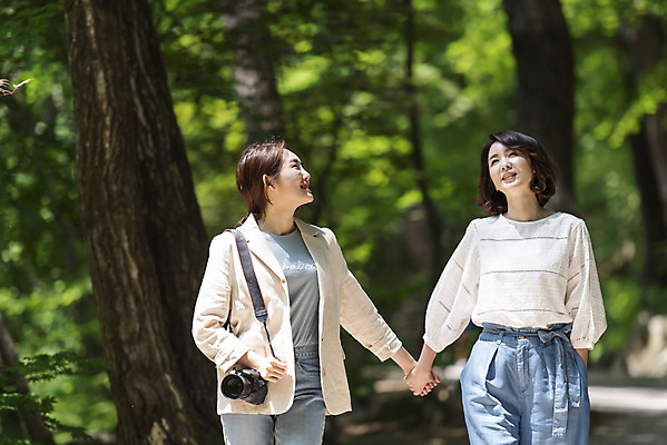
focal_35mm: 185
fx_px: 3429
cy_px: 222
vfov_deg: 7.4
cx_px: 334
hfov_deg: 11.1
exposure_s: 1/1250
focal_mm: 185
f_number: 2.8
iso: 400
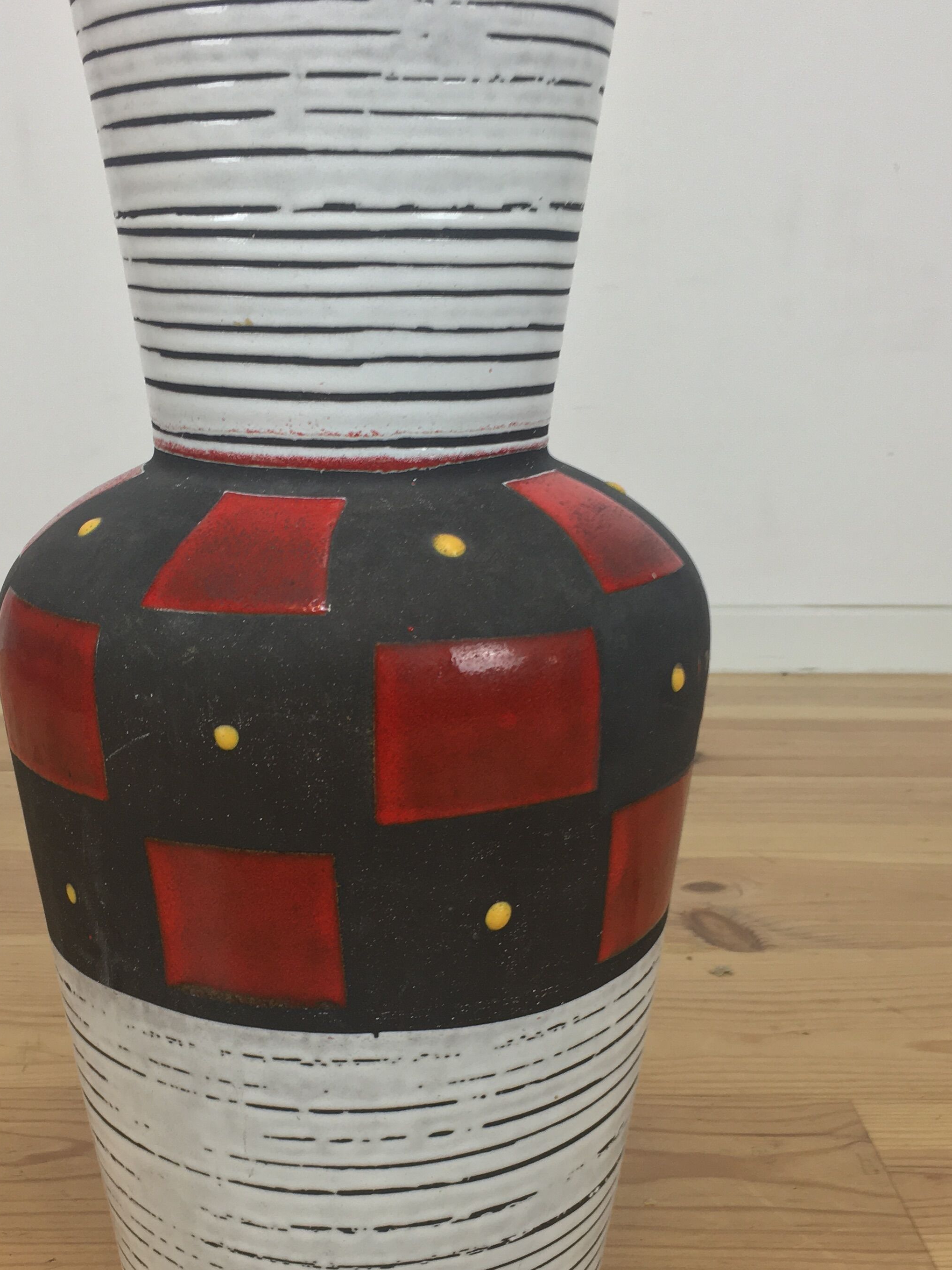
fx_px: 1577
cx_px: 386
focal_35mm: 43
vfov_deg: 43.8
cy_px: 702
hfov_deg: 33.5
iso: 32
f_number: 2.2
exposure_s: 1/33
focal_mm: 4.15
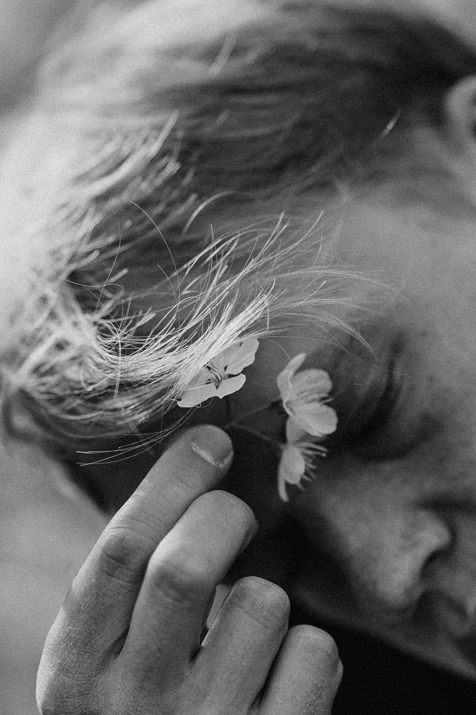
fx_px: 3134
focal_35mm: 158
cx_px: 308
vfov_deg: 13.0
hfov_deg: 8.7
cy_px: 381
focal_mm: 85
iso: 100
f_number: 1.6
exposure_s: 1/2500
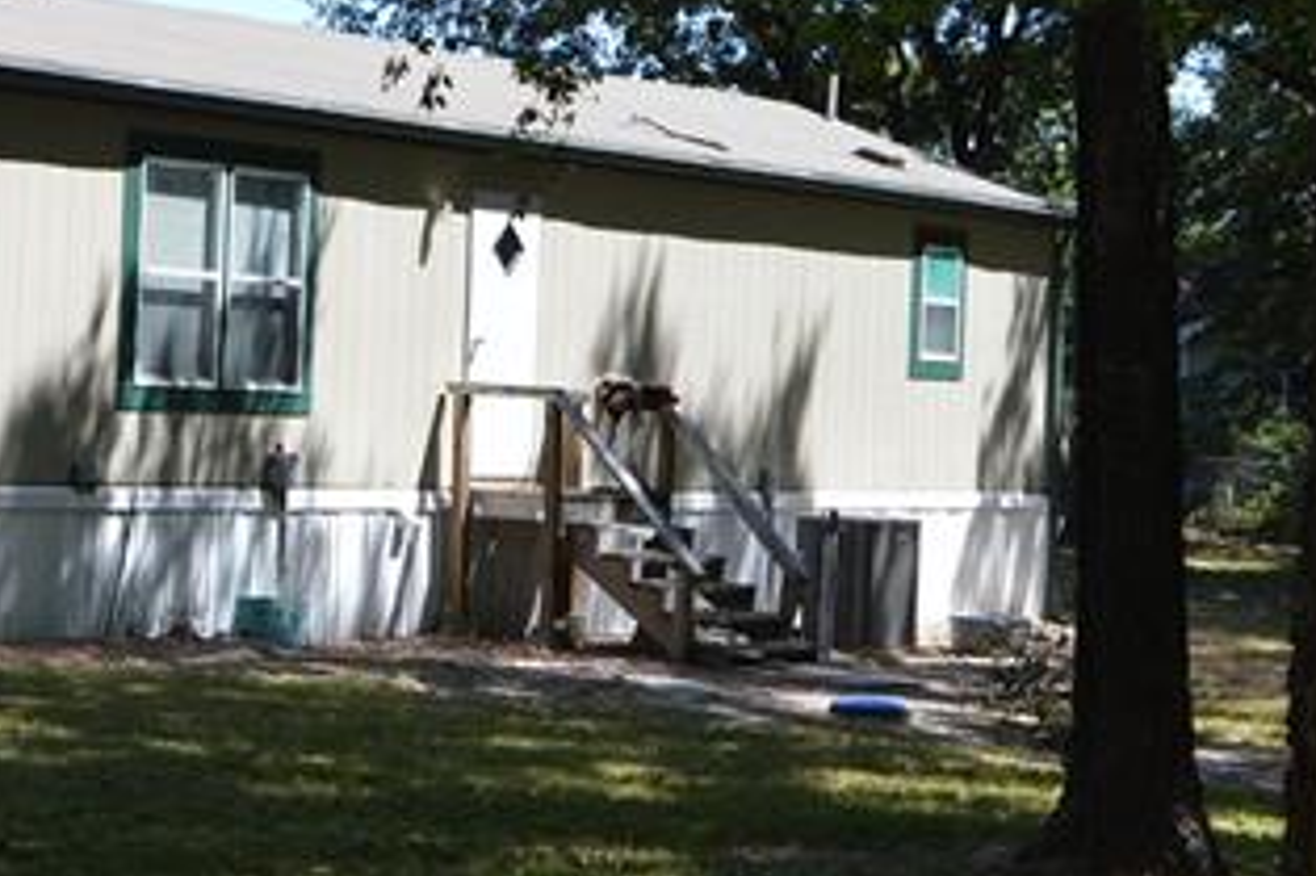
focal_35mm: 88
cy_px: 226
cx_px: -168
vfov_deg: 15.4
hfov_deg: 21.8
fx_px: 3215
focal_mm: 18
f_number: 6.3
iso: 100
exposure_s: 1/200
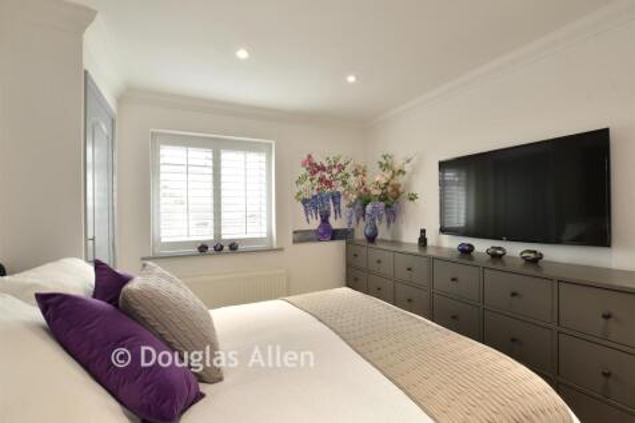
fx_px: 264
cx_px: 318
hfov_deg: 100.4
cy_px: 212
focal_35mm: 15
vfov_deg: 77.3
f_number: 8
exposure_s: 1/1.6
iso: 100
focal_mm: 10
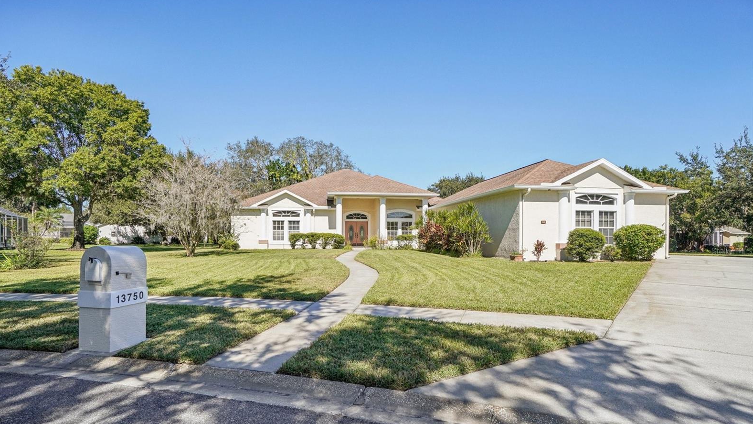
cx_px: 372
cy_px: 251
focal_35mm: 18
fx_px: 350
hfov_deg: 94.2
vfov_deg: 61.9
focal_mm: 11
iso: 100
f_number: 8
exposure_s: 1/350
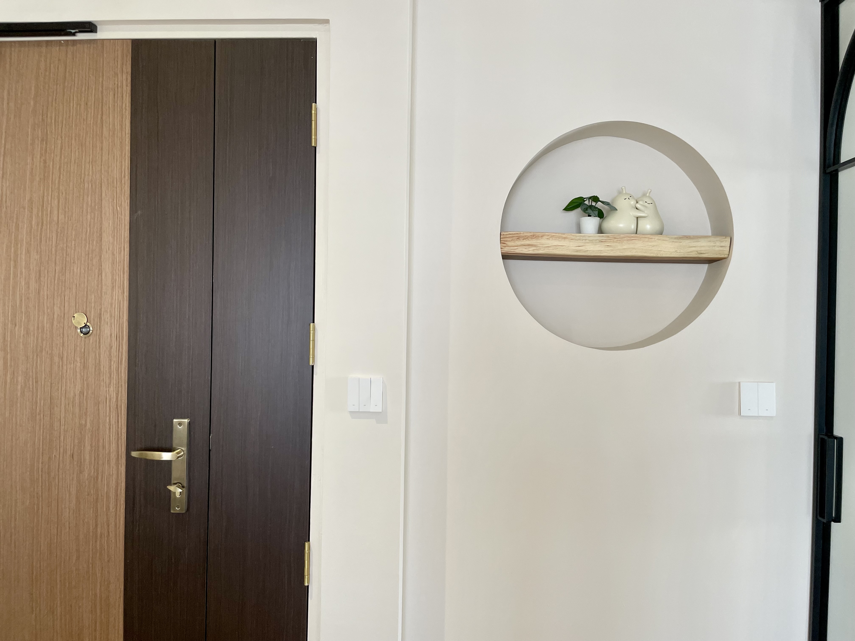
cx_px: 428
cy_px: 320
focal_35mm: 26
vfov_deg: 53.1
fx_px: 642
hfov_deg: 67.3
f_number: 1.6
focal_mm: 4.2
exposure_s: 1/50
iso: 80
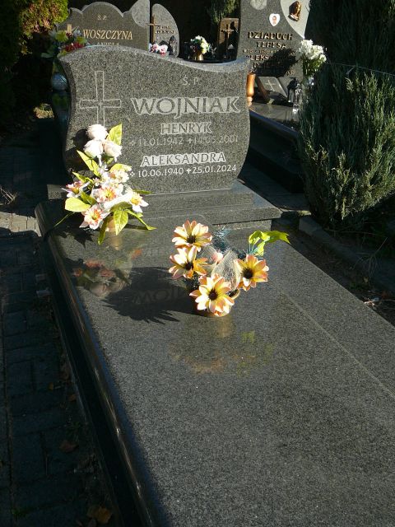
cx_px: 198
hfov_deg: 40.7
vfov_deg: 52.6
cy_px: 264
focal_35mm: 35
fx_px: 533
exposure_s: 1/640
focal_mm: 5.2
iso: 80
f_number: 2.8
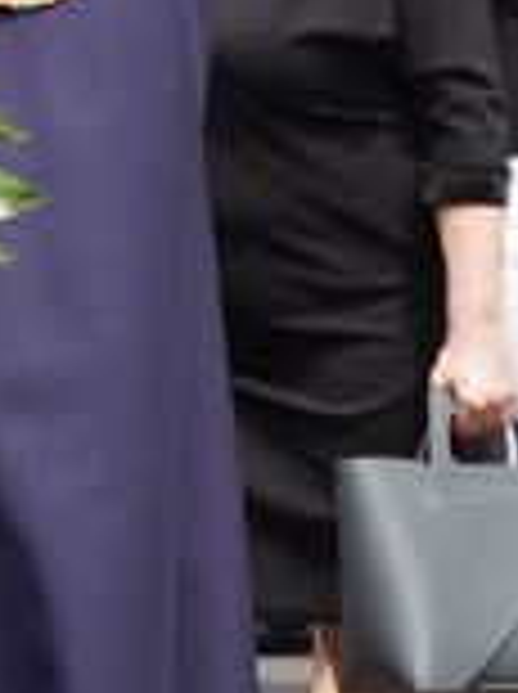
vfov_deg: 5.1
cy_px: 421
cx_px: 171
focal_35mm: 390
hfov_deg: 3.8
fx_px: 7803
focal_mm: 48
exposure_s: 1/200
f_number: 5.6
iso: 100
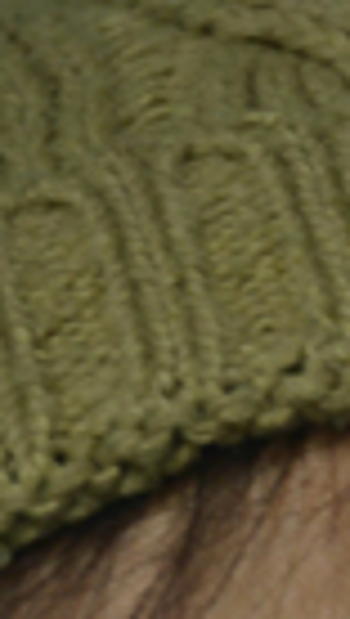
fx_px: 24872
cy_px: 1204
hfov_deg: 0.8
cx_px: 1319
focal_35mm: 1513
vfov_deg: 1.4
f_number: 2.8
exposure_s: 1/80
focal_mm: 200
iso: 400
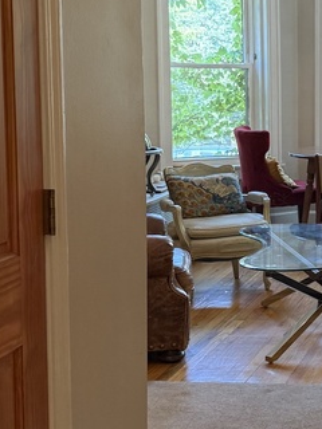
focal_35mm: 81
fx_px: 1005
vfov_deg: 24.1
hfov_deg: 17.1
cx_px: 419
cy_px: 168
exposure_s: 1/60
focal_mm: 6.76
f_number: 1.78
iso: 160
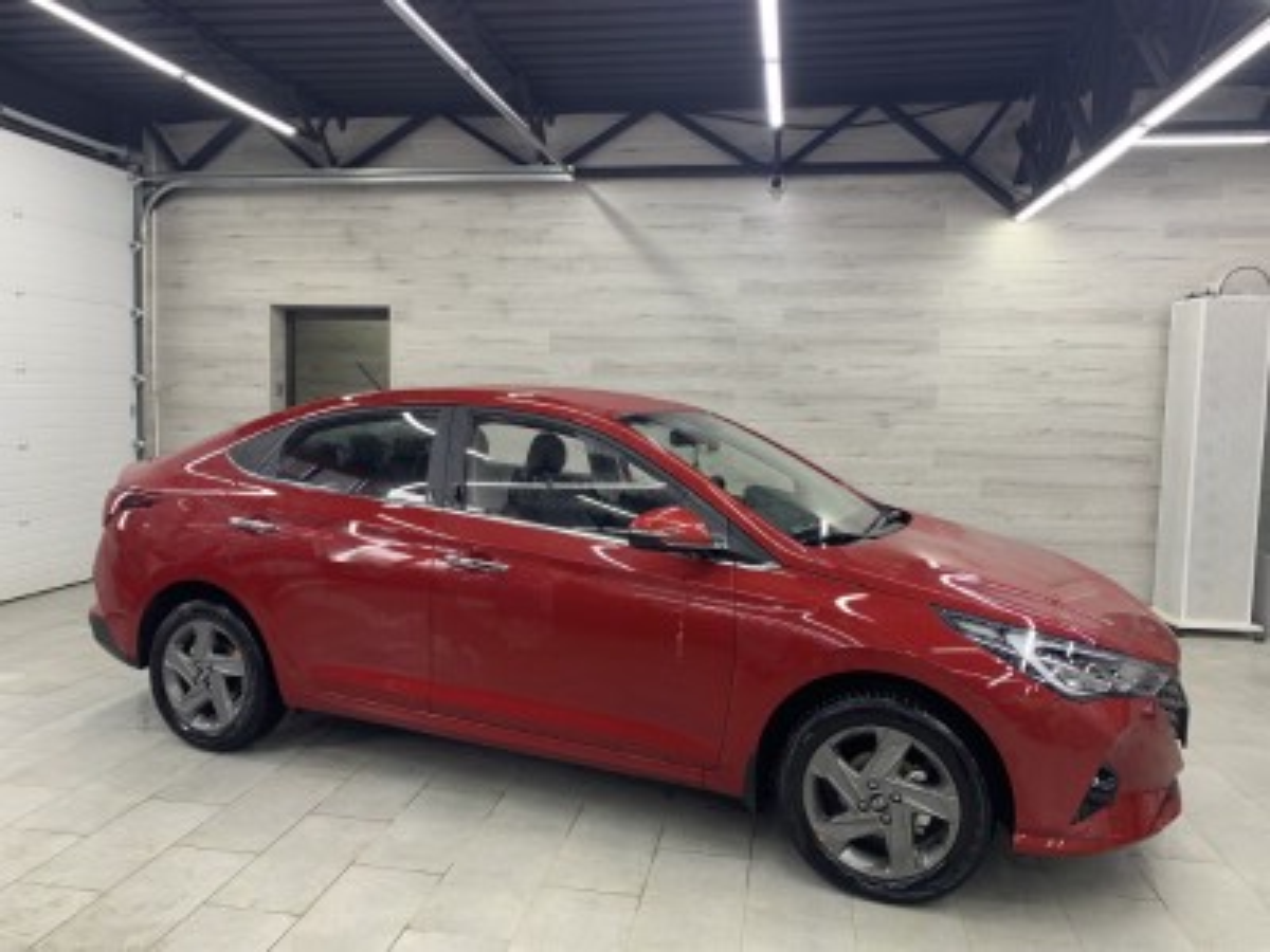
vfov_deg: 53.1
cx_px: 635
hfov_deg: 67.3
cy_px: 476
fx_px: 954
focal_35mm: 26
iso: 50
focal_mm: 4.25
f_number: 1.8
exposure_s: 1/50
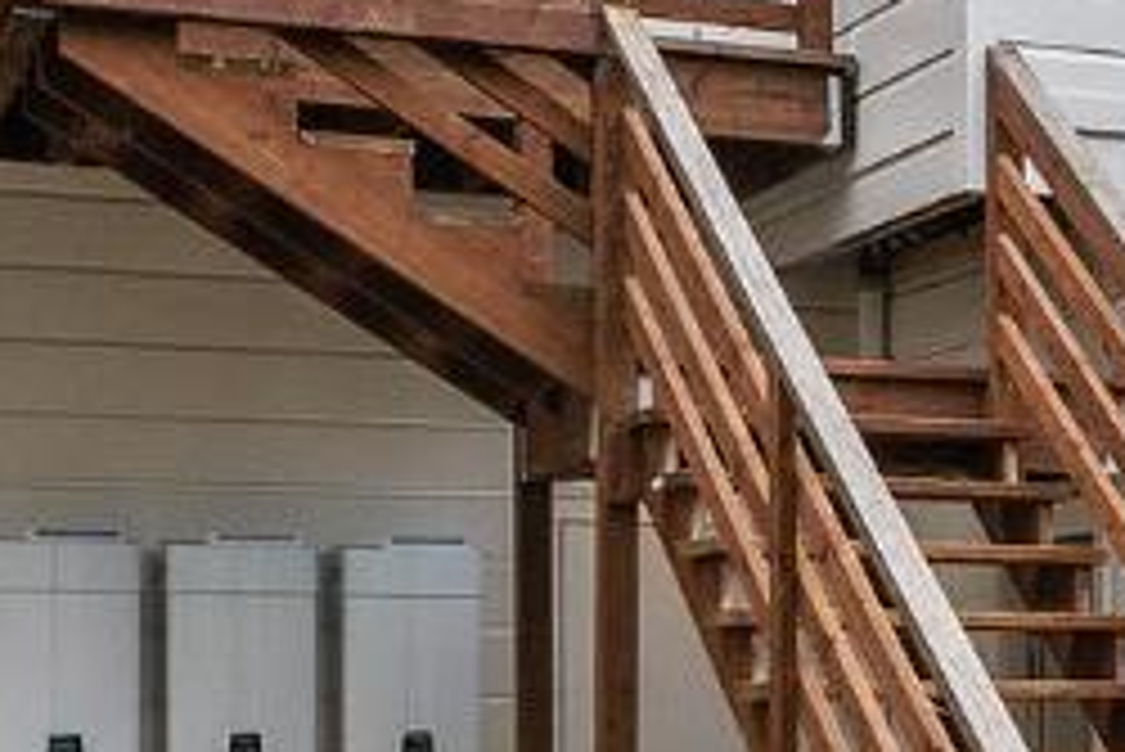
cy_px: 200
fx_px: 3002
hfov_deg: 19.0
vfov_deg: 14.2
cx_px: 1606
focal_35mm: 96
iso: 320
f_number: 8
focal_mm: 16
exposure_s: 1/800
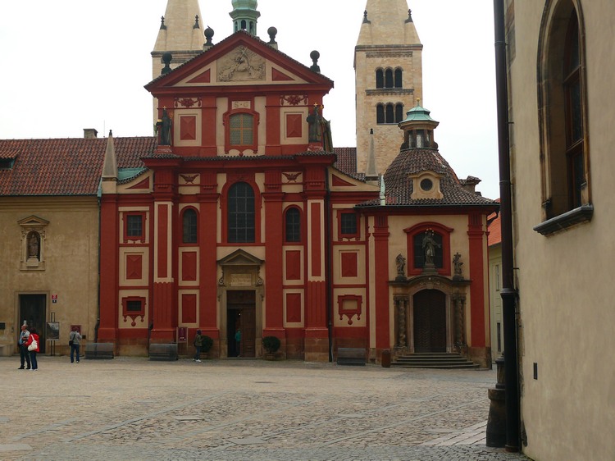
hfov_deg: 38.2
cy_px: 230
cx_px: 308
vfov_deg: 29.1
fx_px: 888
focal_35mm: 50
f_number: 3.2
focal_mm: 10.5
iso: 100
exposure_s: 1/80
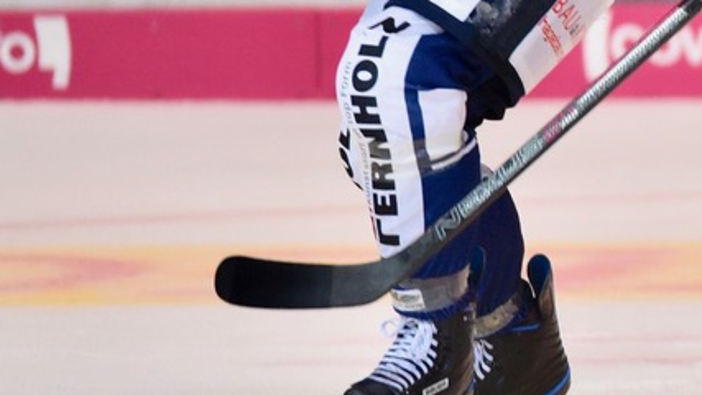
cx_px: 912
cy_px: -86
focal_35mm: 628
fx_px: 11688
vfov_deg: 1.9
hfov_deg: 3.4
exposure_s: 1/1000
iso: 2500
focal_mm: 200
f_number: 2.8
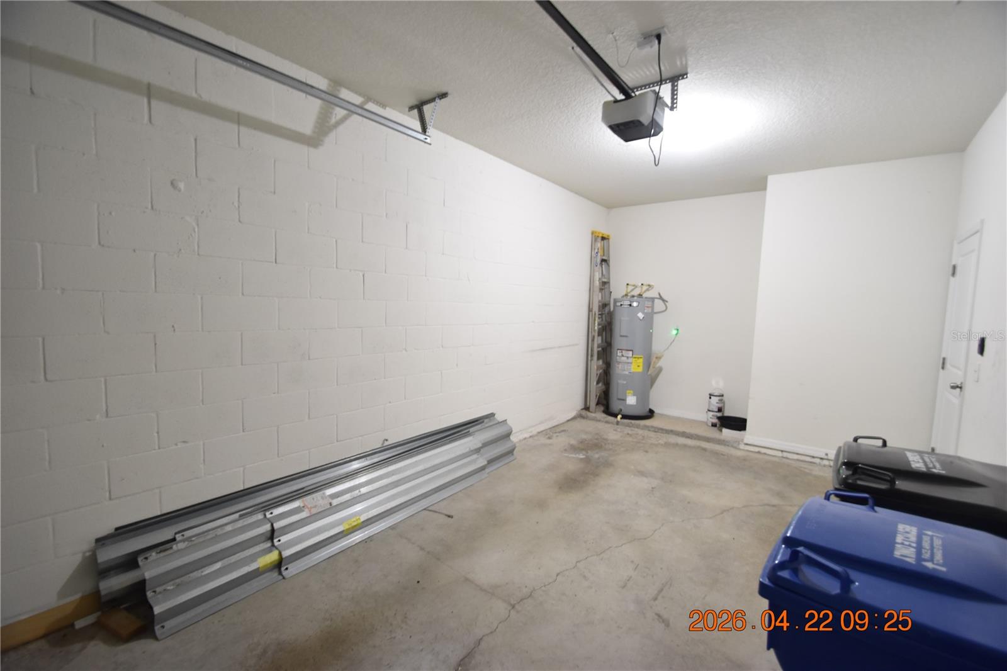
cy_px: 336
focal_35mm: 15
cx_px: 504
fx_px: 419
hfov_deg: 100.4
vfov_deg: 77.3
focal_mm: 10
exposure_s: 1/8
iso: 800
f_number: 3.5
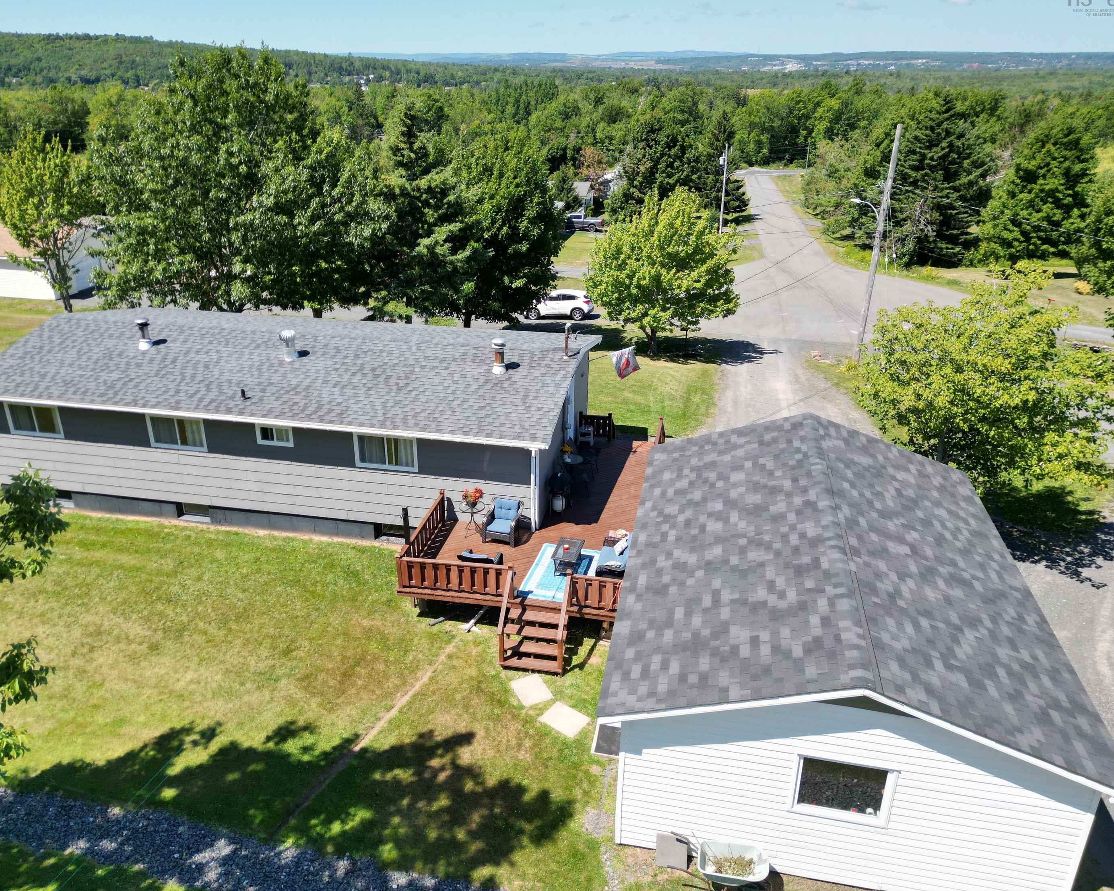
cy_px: 440
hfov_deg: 66.0
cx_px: 518
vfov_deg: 54.9
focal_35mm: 26
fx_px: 857
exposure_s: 1/3000
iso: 150
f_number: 1.7
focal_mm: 6.72
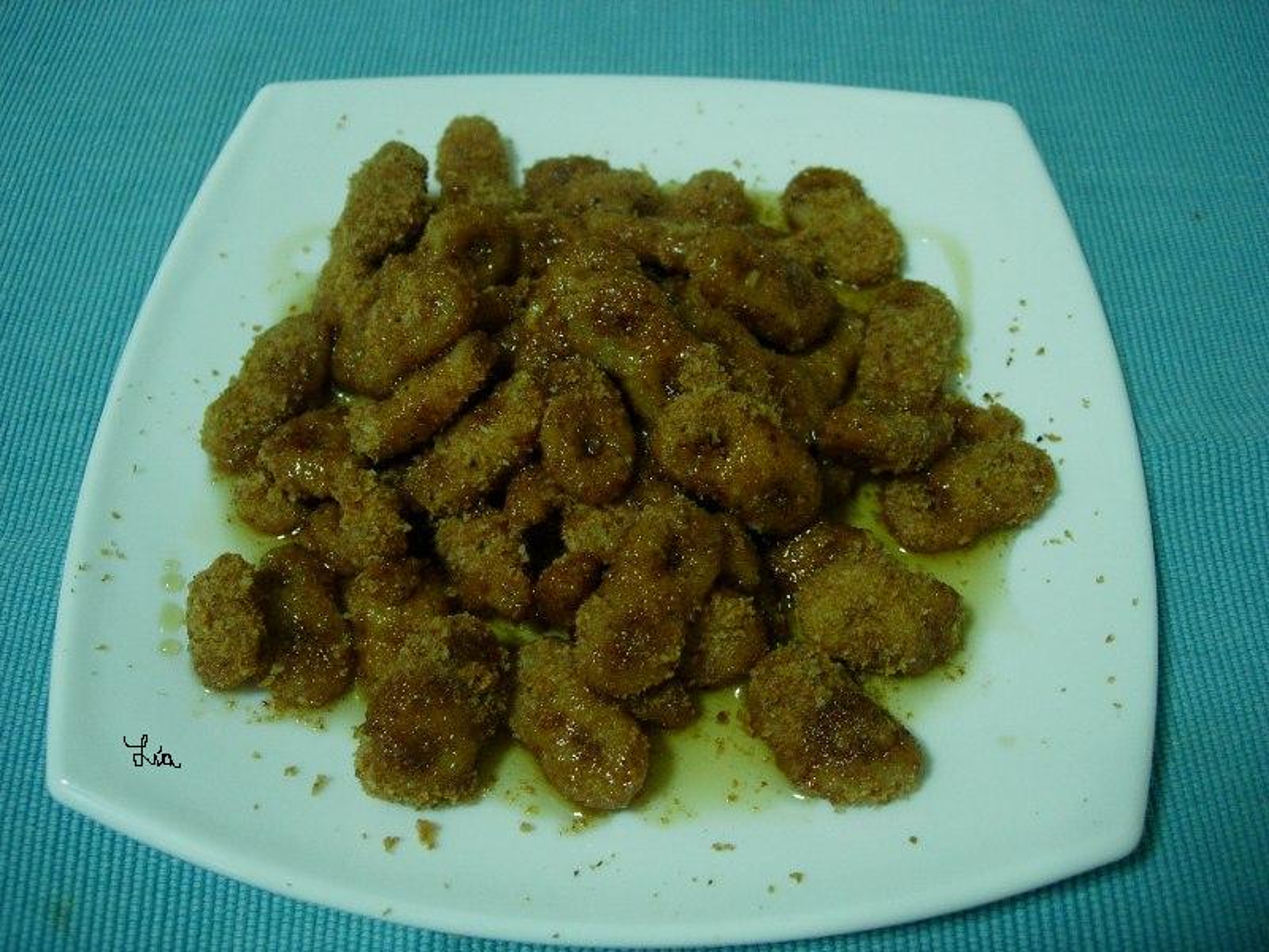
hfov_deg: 49.0
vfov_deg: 37.7
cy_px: 476
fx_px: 1393
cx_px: 634
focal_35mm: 38
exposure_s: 1/9.7
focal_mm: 7.8
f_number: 2.8
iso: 200
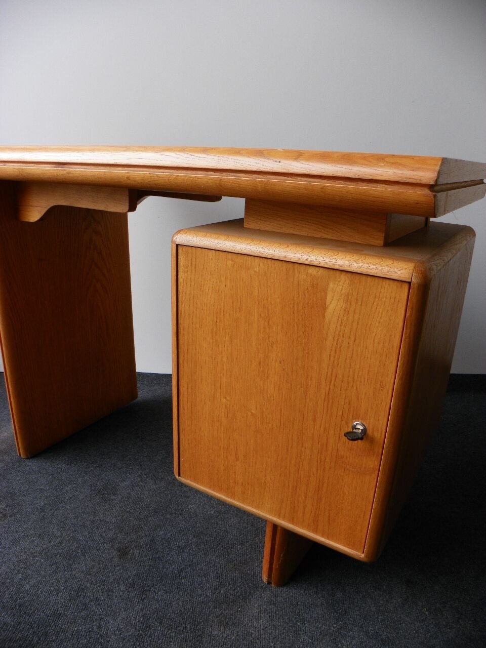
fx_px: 487
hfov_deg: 53.1
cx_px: 243
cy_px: 324
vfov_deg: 67.3
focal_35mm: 26
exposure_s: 1/40
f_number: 2.8
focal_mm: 4.6
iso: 64
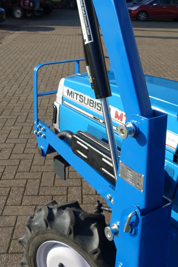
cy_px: 70
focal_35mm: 42
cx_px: 97
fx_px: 312
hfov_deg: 31.9
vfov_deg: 45.0
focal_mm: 8.8
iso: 125
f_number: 5.6
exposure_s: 1/400
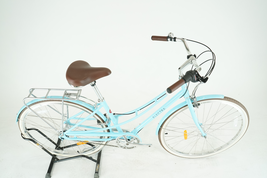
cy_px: 89
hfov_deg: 65.5
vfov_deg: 46.4
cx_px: 134
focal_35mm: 28
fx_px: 208
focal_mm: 28
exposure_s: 1/200
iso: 1600
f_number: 5.6
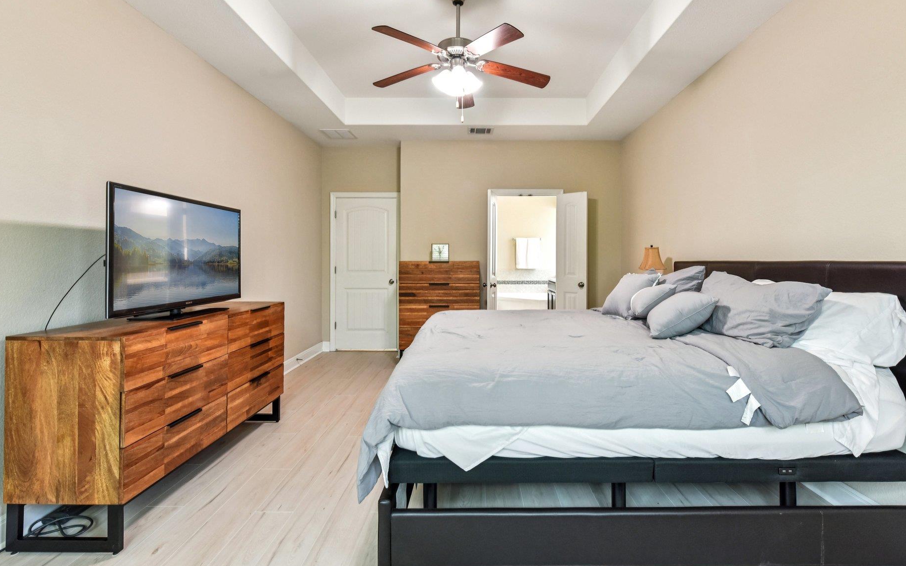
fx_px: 395
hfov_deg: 97.8
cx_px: 471
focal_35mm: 16
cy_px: 250
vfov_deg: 71.0
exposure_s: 1/15
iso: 560
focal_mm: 14
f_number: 8
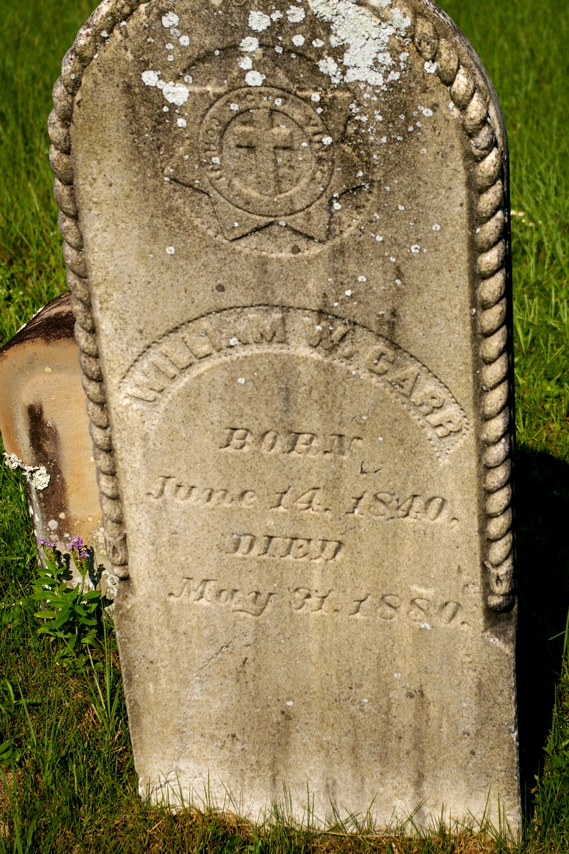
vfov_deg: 24.5
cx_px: 296
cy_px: 387
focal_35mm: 83
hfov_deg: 16.5
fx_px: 1967
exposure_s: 1/2000
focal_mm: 50
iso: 200
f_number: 8
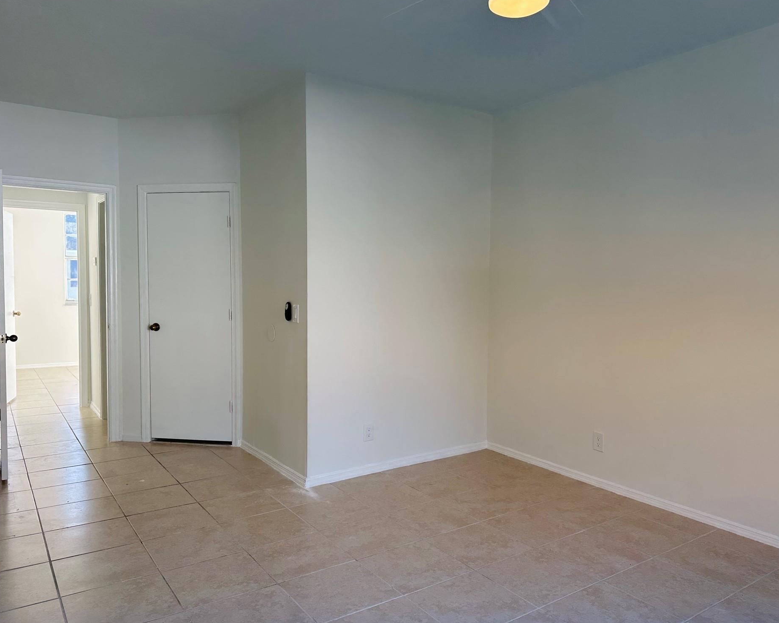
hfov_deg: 66.0
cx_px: 413
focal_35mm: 26
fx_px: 599
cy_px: 319
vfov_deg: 54.9
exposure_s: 1/138
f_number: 1.78
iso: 64
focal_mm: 6.86
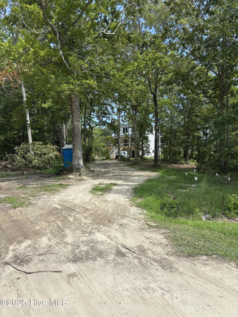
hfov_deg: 53.1
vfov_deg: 67.3
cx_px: 119
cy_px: 158
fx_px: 238
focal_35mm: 26
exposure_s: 1/3205
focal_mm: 5.96
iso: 50
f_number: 1.6
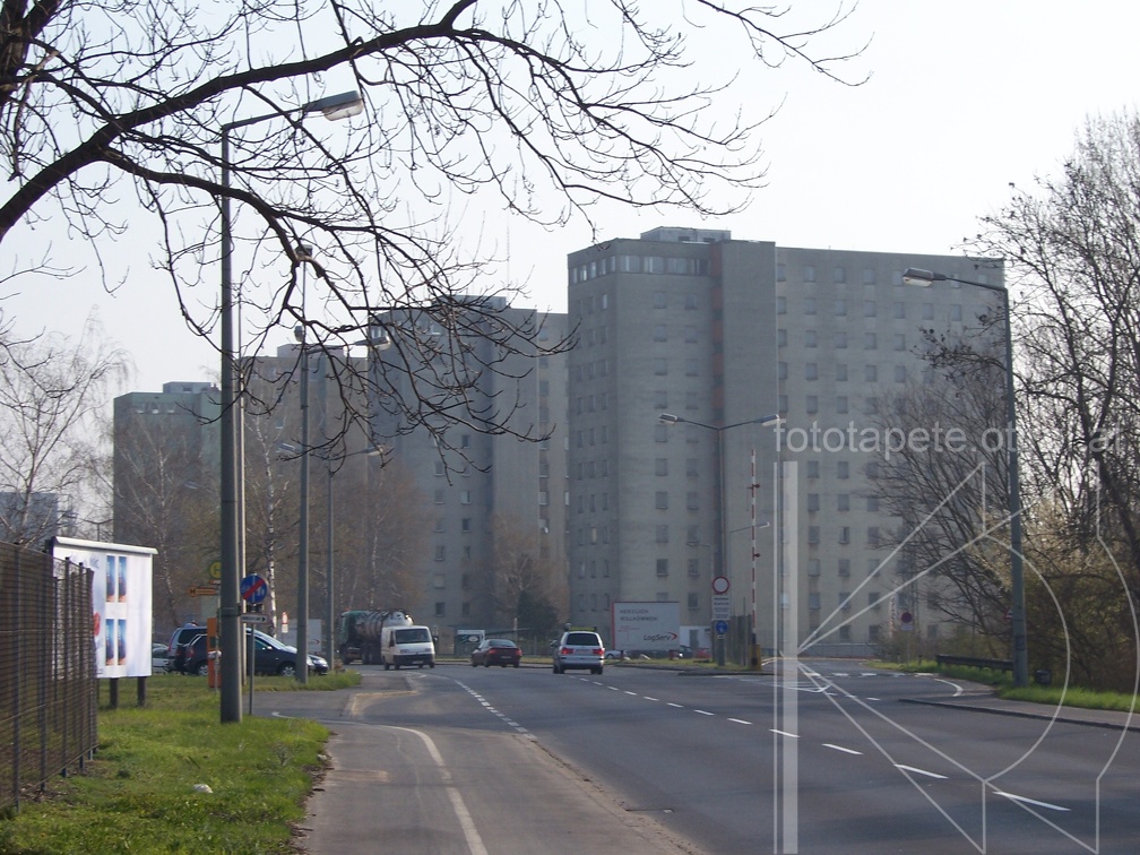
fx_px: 2931
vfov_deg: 16.6
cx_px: 570
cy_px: 428
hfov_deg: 22.0
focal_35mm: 89
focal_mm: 14.8
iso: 80
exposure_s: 1/250
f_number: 5.6
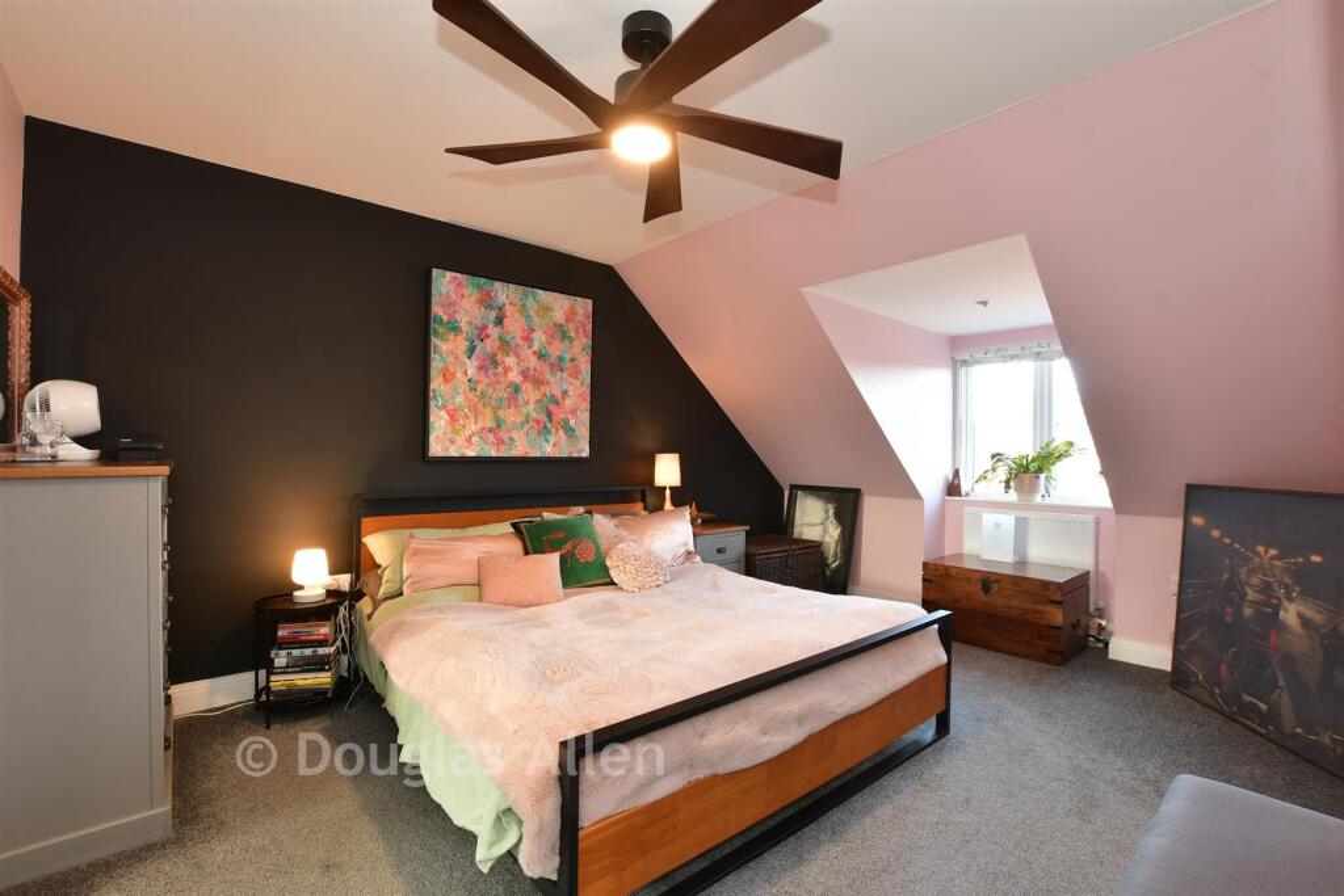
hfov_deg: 100.4
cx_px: 672
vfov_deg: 77.3
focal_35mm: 15
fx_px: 560
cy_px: 448
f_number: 8
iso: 100
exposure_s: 1/1.6
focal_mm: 10
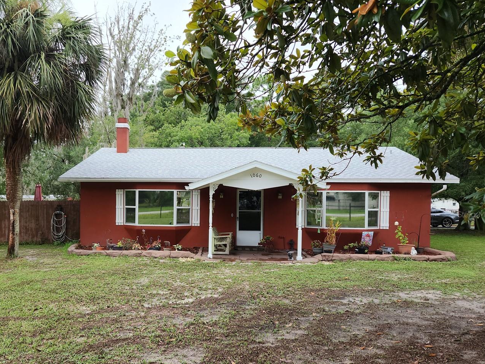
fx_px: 406
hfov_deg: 61.0
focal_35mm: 29
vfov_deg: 48.0
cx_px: 188
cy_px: 214
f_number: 1.8
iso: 20
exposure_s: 1/364
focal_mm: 5.4
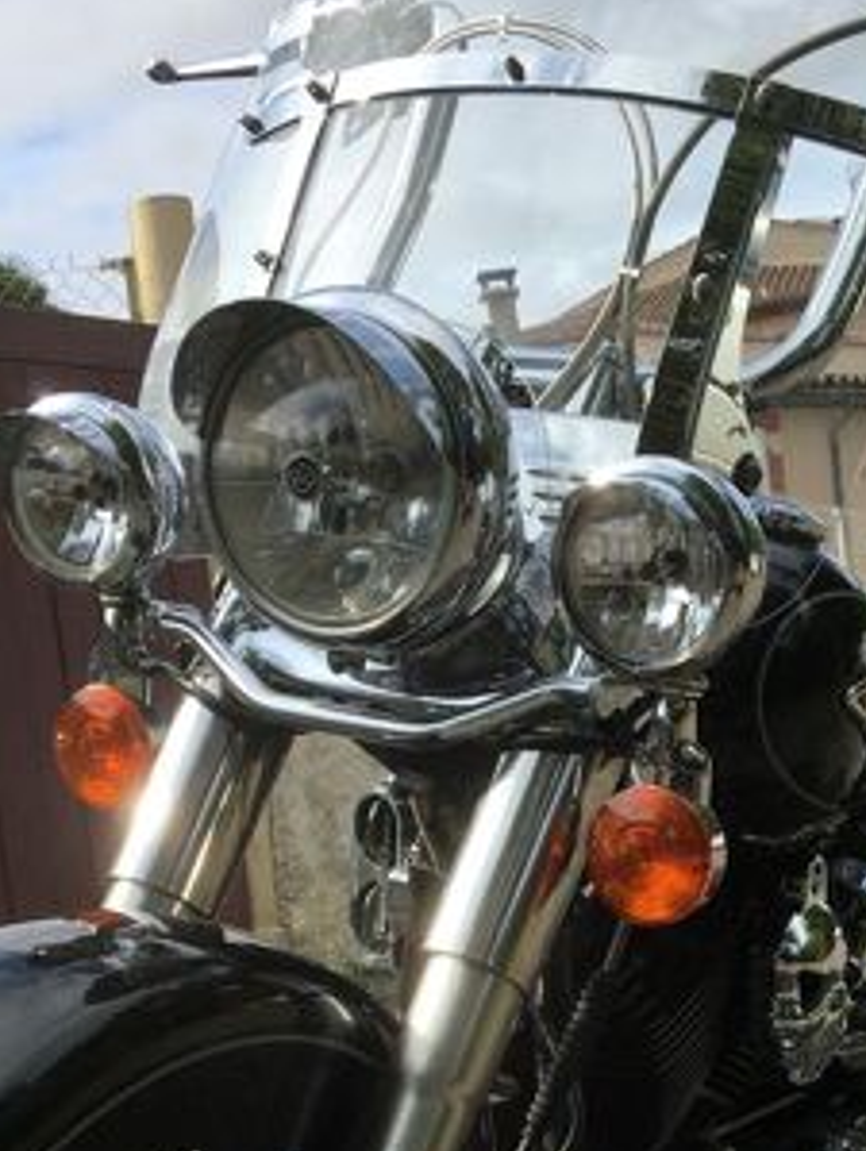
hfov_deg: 23.7
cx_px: 489
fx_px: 2064
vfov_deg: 29.9
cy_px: 1020
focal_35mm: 62
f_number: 2.2
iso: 25
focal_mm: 4.15
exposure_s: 1/1131
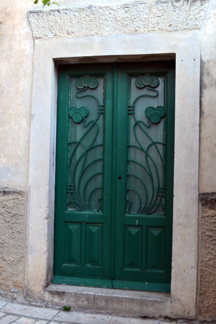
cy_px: 162
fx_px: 378
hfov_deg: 31.9
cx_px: 108
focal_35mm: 42
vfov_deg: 46.4
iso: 800
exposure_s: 1/60
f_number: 6.3
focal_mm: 28
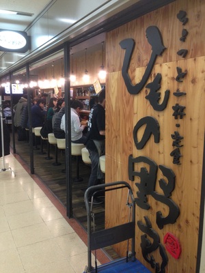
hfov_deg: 42.9
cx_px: 102
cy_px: 136
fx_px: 261
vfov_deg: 55.4
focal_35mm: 33
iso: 125
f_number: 2.4
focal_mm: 4.12
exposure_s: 1/20
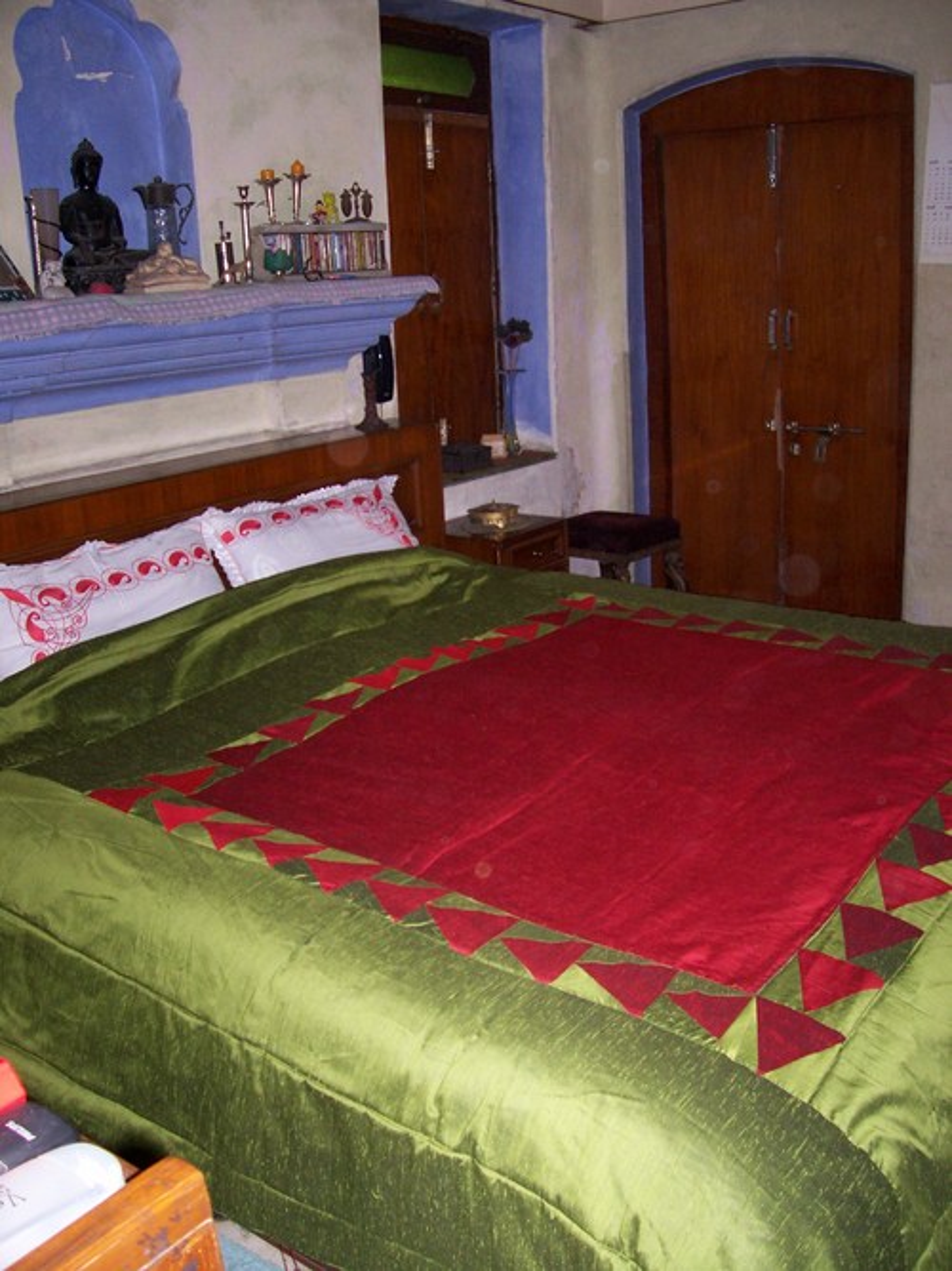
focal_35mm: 34
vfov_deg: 54.0
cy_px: 636
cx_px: 476
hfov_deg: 41.8
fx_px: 1247
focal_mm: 5.6
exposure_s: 1/112
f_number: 2.7
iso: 140
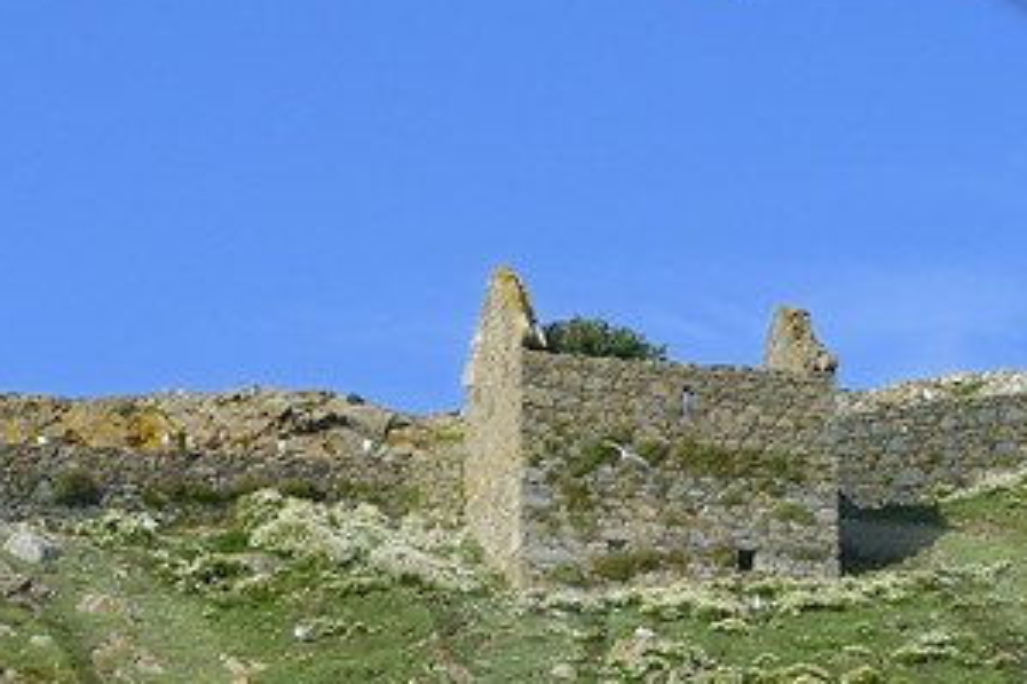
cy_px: 1093
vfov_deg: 5.3
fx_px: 7327
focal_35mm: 257
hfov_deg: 8.0
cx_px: 371
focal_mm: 48
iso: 400
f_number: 9
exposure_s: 1/800
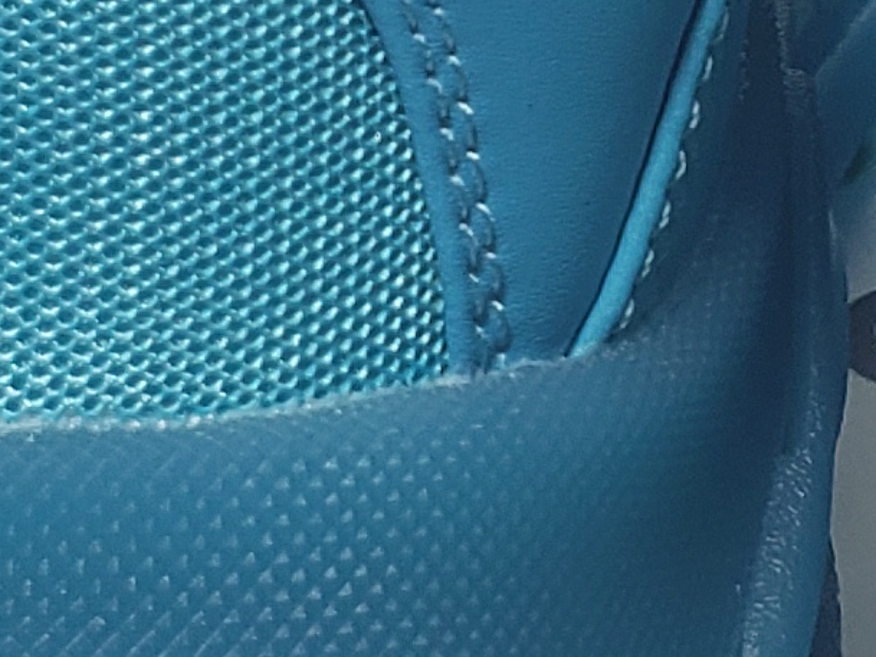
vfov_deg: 8.6
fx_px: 4354
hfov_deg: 11.4
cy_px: 91
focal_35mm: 172
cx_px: 844
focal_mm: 4.3
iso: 50
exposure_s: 1/185
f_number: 2.4
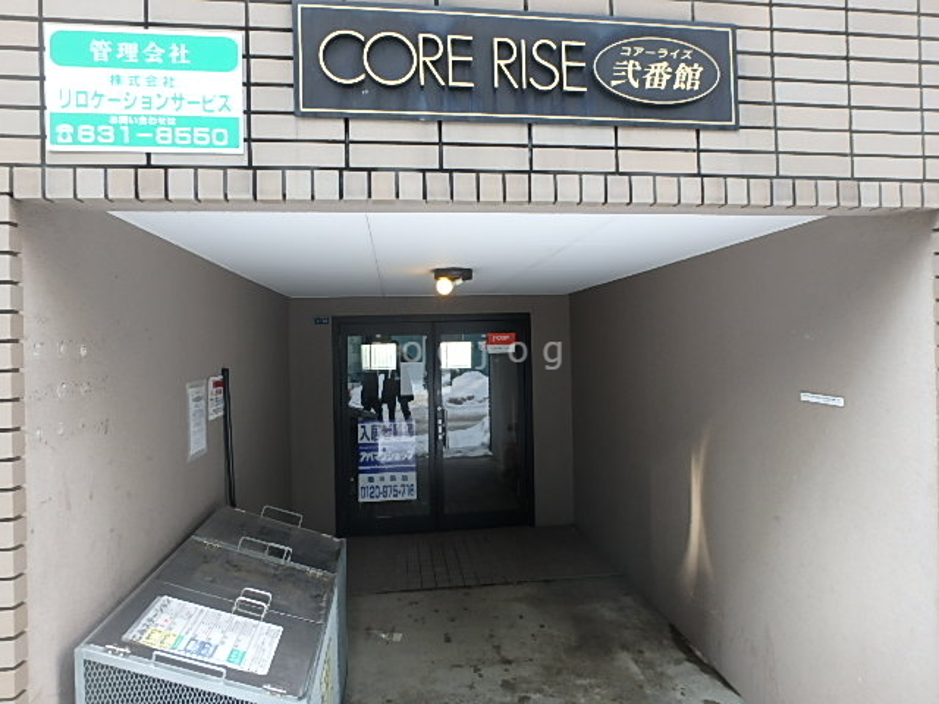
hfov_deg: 79.0
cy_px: 352
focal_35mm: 21
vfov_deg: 63.4
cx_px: 470
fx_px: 570
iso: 125
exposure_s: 1/60
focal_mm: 3.7
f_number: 3.5
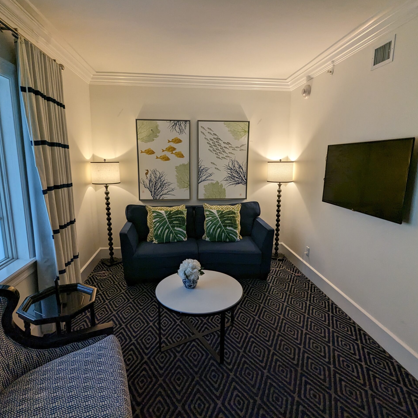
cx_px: 206
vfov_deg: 77.7
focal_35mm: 19
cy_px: 208
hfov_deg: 77.7
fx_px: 260
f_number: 2.2
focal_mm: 2.35
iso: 122
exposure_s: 1/120
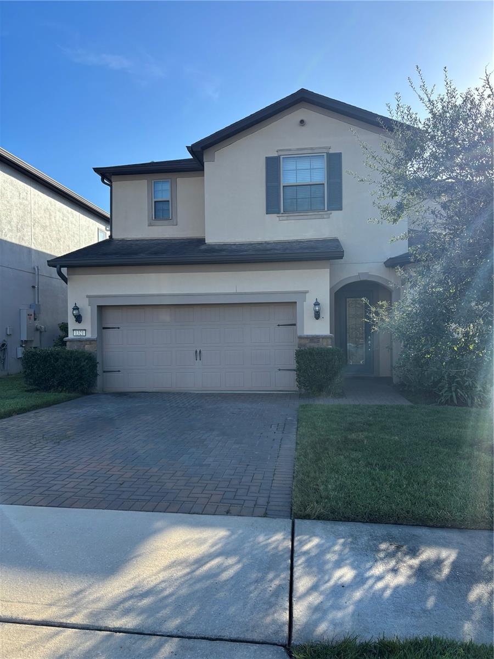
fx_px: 495
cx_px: 247
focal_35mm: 26
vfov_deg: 67.3
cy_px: 330
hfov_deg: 53.1
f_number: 1.6
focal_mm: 5.96
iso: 50
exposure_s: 1/1381
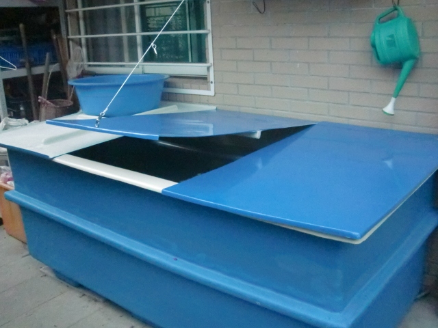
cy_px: 164
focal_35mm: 38
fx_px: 481
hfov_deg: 49.0
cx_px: 219
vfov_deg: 37.7
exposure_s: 1/30
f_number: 3.9
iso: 1600
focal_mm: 6.66
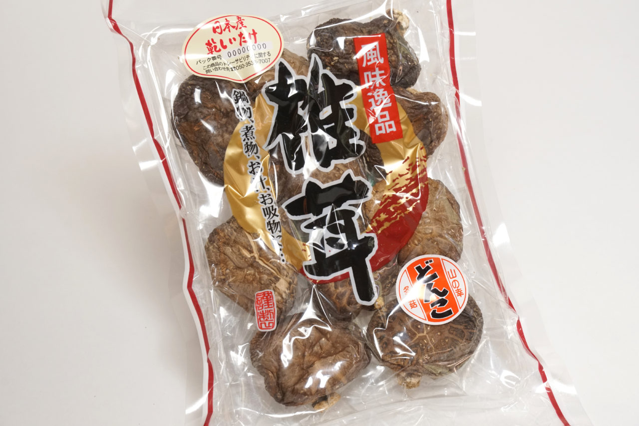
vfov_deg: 13.0
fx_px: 1863
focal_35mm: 105
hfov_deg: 19.5
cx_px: 320
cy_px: 213
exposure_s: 1/60
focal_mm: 70
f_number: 9
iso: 1000
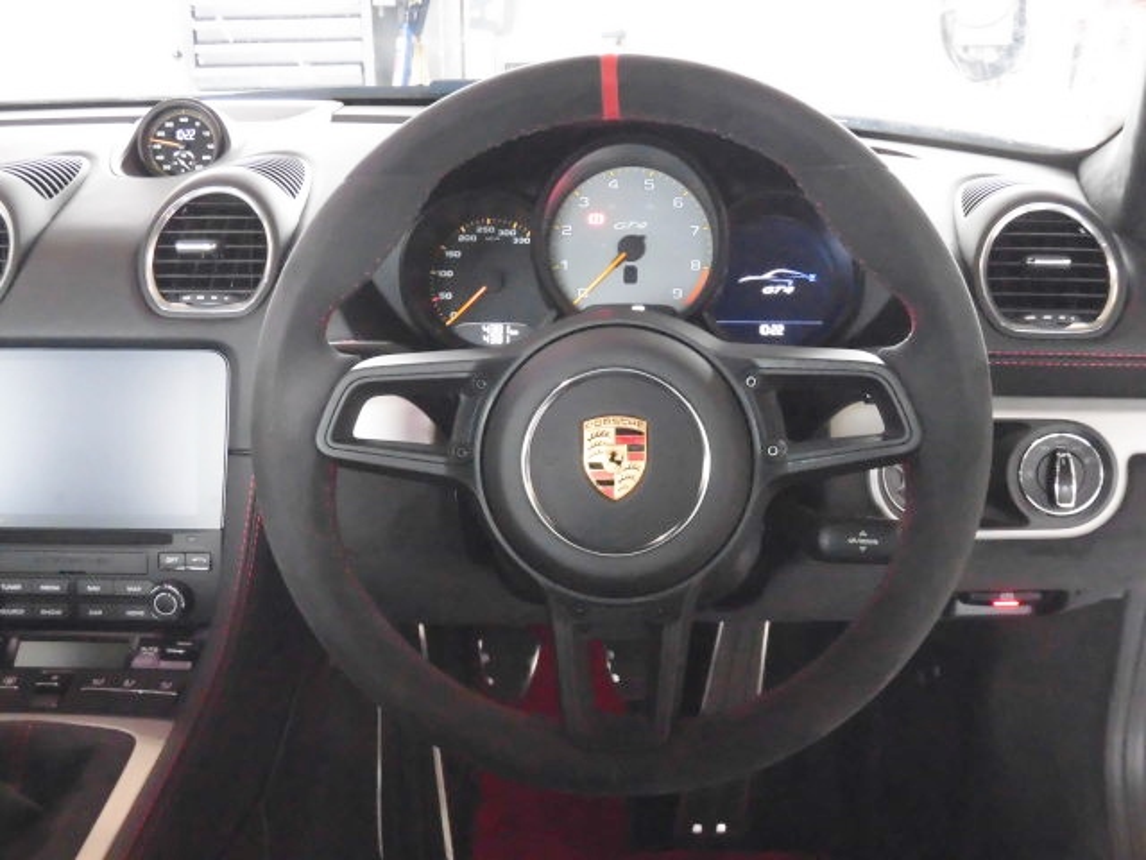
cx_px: 573
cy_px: 430
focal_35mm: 43
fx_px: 1424
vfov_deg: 33.6
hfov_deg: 43.9
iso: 800
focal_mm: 7.72
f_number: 3.8
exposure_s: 1/30
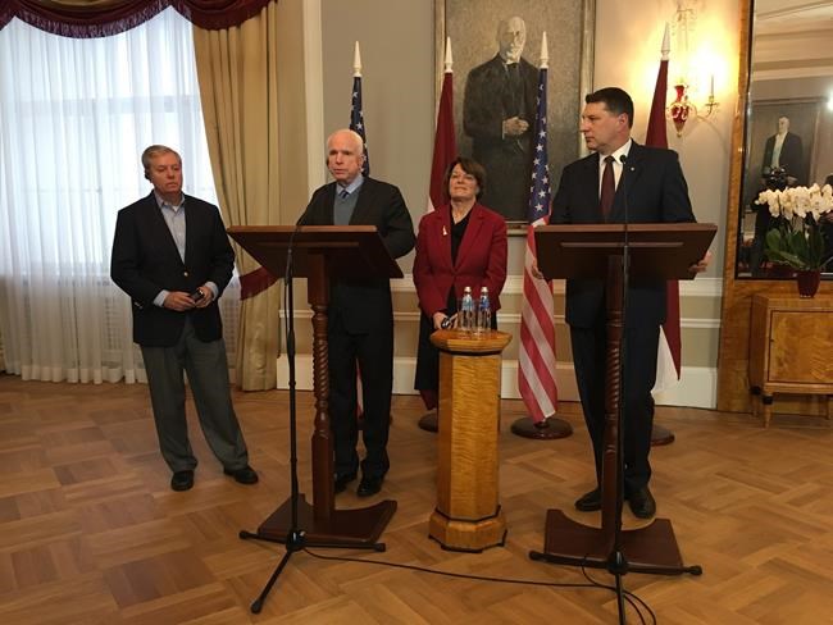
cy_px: 312
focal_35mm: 29
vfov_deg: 48.3
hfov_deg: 61.6
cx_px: 416
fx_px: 698
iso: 160
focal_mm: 4.15
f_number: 2.2
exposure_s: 1/33
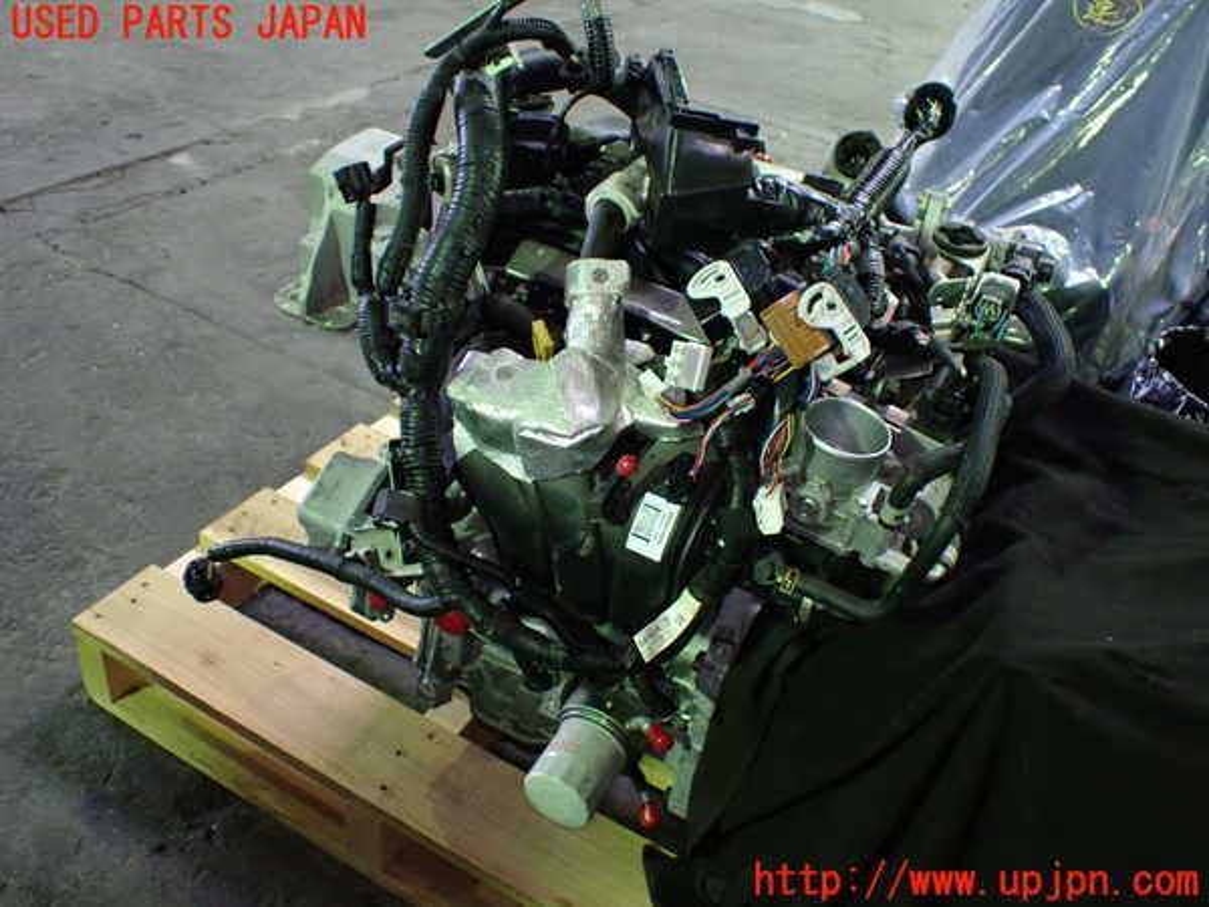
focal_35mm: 30
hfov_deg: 60.0
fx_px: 1048
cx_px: 604
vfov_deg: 46.8
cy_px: 454
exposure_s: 1/40
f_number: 2.3
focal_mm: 5.4
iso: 800
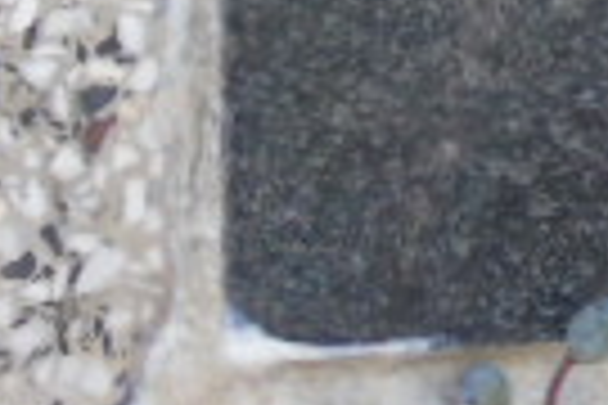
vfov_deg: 1.5
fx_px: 15469
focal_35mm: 916
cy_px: -468
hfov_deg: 2.2
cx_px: 1257
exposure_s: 1/125
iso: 320
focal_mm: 33
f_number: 5
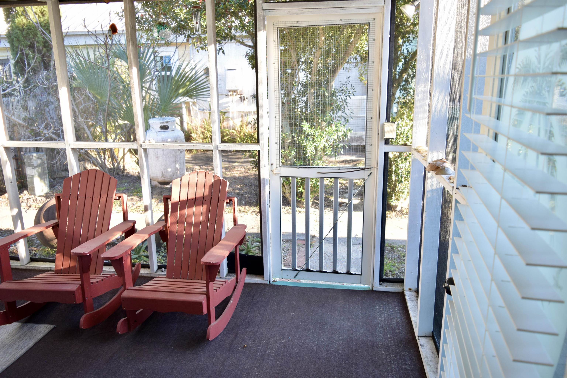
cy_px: 189
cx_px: 284
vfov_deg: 47.9
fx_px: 425
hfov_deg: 67.4
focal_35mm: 27
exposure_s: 1/80
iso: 400
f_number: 4.5
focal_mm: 18
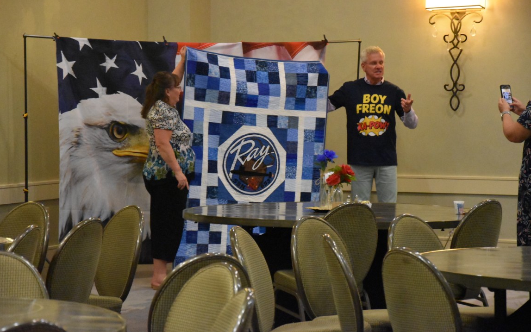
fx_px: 1889
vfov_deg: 10.0
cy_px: 161
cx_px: 265
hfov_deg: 16.0
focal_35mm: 131
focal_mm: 85
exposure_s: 1/125
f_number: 5.6
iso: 9000
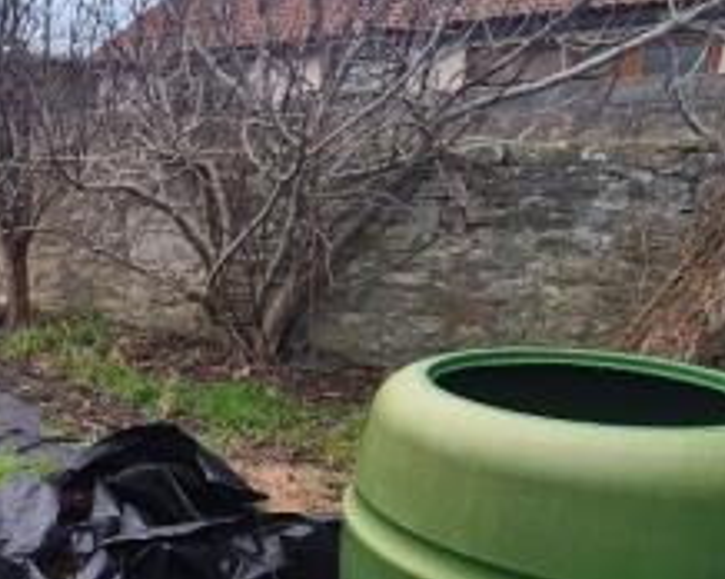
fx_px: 729
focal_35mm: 34
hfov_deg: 40.4
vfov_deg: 43.1
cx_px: -108
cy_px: 348
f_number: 2.2
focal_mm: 2.2
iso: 50
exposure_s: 1/293
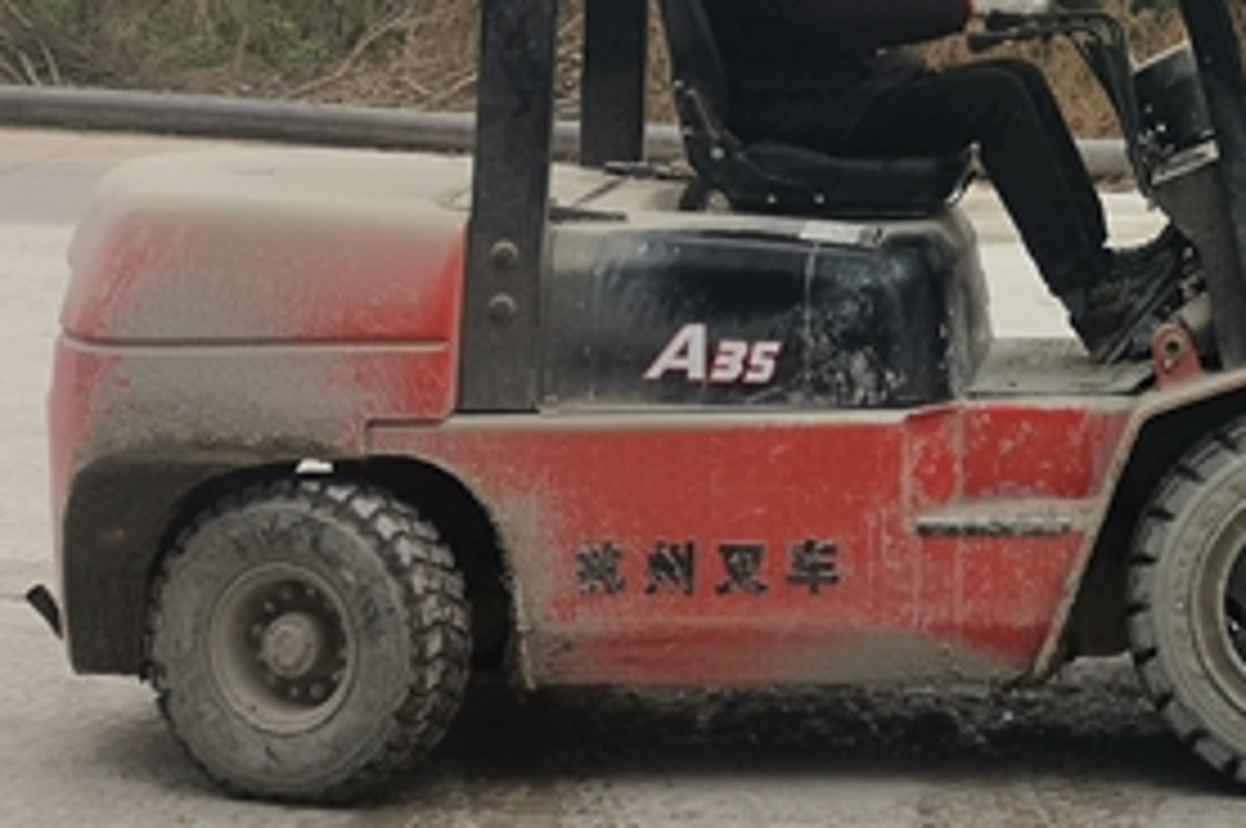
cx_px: 1322
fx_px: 3077
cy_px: -63
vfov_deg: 15.0
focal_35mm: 89
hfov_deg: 21.8
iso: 50
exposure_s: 1/264
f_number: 1.8
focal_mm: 4.75
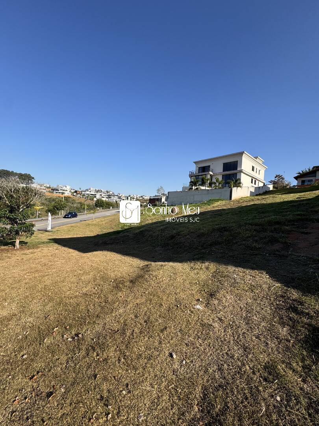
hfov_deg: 85.7
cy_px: 213
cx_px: 160
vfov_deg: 102.1
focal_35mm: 14
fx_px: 172
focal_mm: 2.22
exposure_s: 1/1477
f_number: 2.2
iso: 50
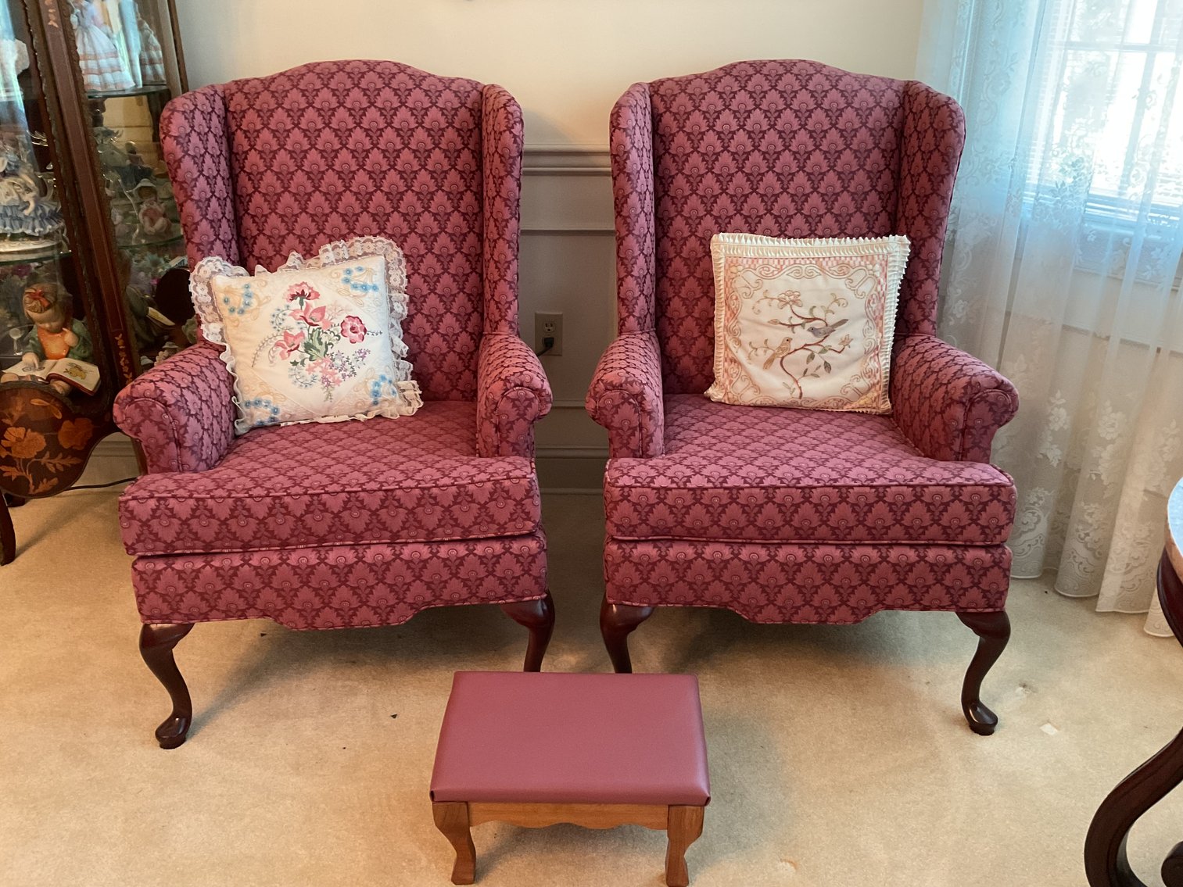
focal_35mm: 29
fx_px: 991
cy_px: 444
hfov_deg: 61.7
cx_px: 592
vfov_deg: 48.2
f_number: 1.8
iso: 250
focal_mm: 3
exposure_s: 1/60
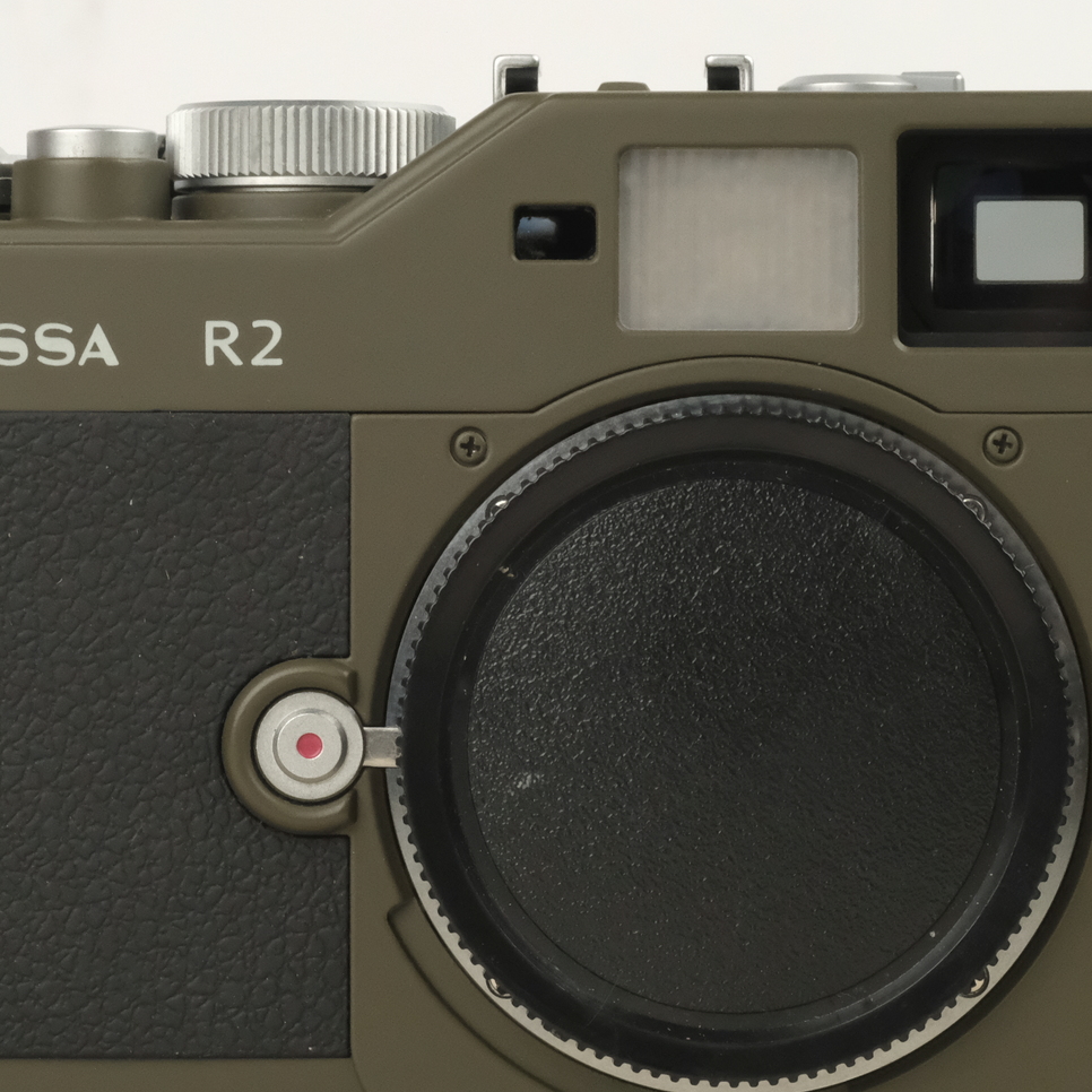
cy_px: 535
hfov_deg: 9.2
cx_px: 561
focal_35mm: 190
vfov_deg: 9.2
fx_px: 6781
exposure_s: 1/125
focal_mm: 60
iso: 3200
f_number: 14
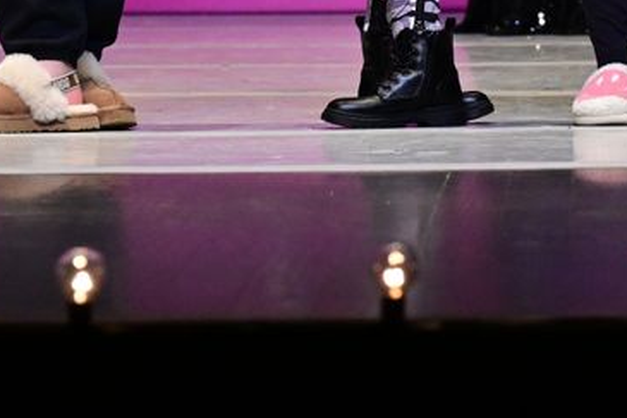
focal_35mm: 514
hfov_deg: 4.0
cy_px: -220
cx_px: 771
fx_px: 8948
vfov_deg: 2.7
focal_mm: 125
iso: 4000
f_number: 5
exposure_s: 1/1000
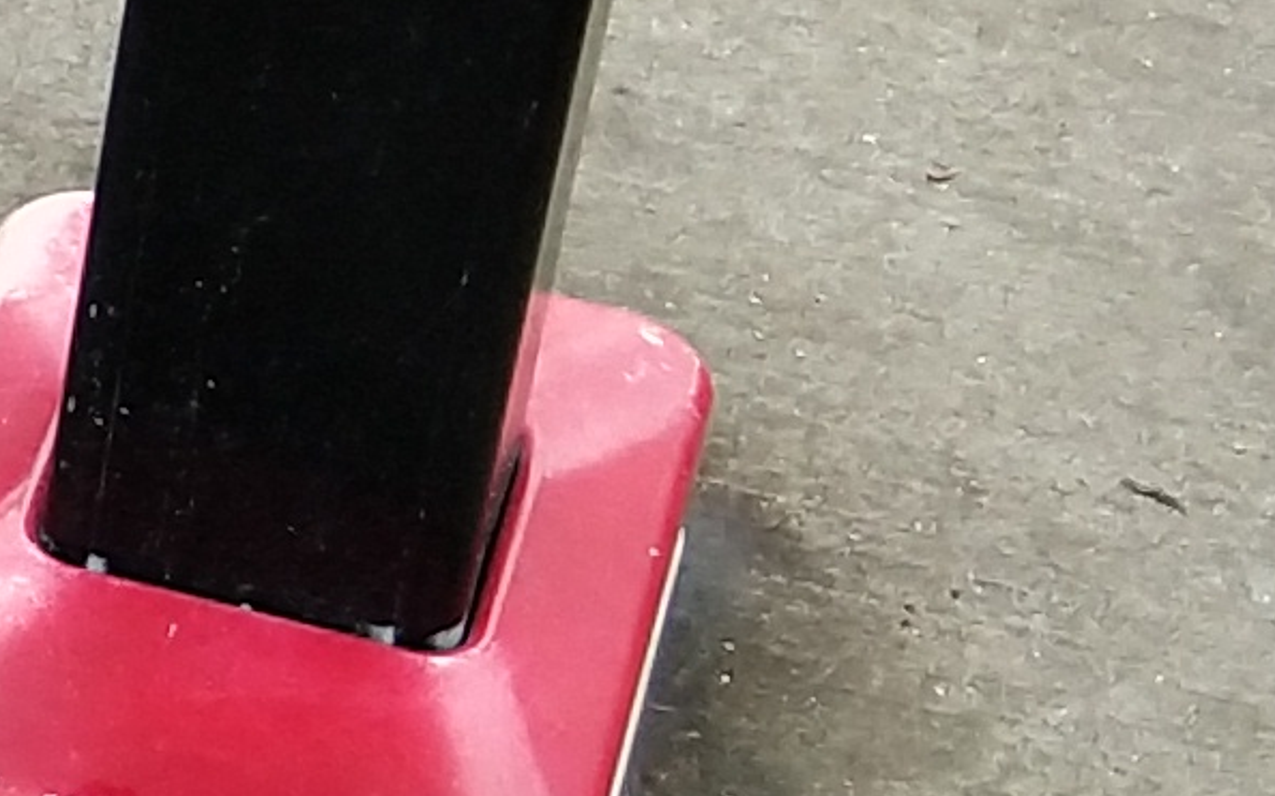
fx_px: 7991
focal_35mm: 230
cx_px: -1878
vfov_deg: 5.7
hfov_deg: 8.3
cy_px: 67
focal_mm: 3.69
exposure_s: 1/157
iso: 50
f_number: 2.2
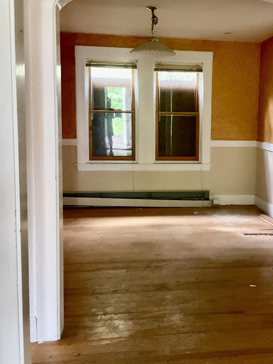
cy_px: 170
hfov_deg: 32.3
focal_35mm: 44
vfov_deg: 42.9
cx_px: 200
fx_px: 463
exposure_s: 1/30
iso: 500
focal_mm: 3
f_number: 1.8
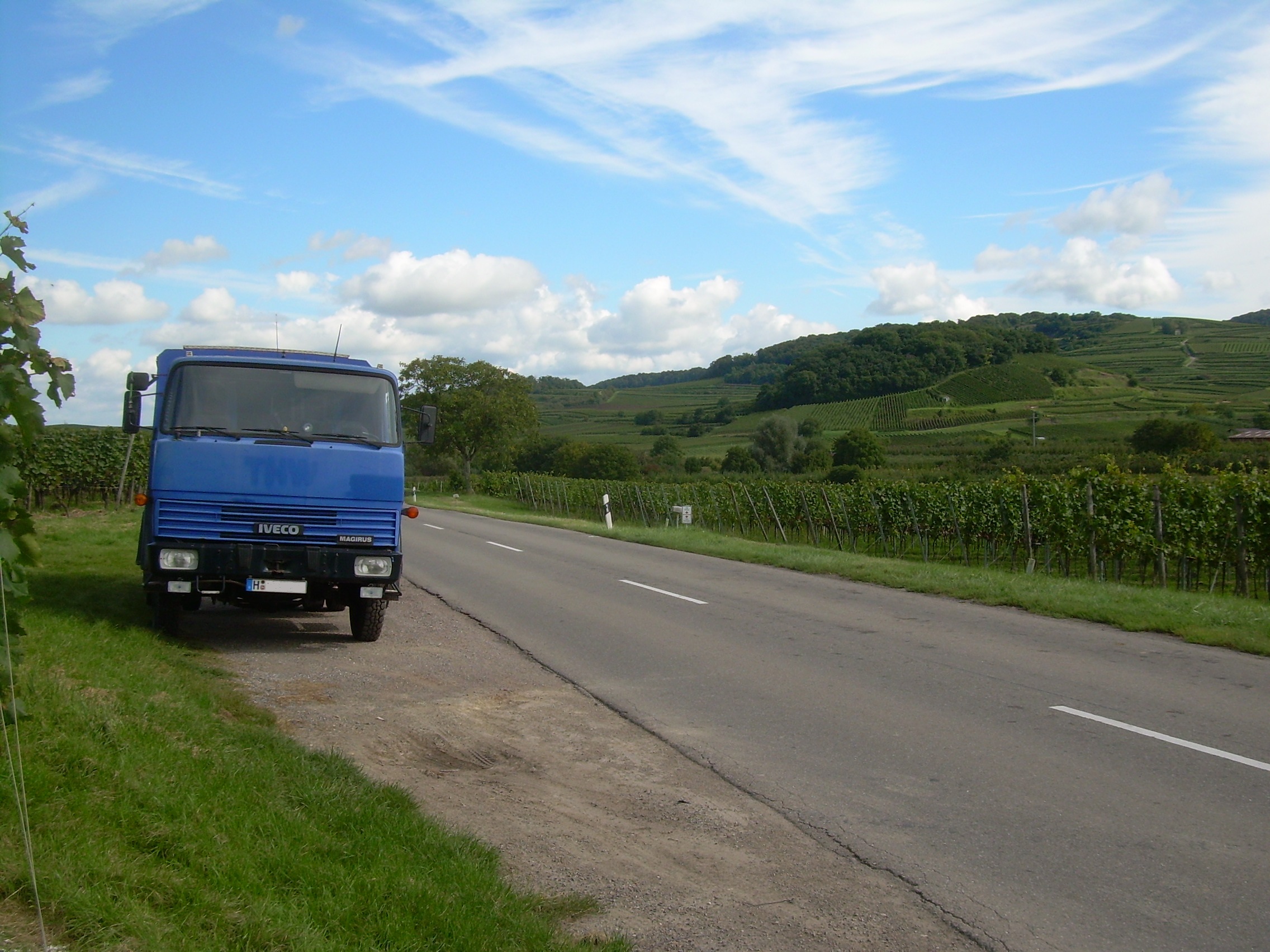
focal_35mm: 38
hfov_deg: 49.0
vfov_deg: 37.7
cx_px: 635
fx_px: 1394
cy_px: 476
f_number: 4.6
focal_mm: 6.3
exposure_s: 1/386
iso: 50
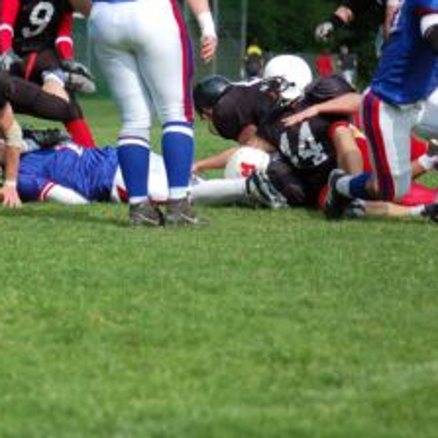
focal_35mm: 259
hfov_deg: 6.7
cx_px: 11
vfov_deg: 6.8
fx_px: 3708
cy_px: 165
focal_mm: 100
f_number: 4.2
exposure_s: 1/1000
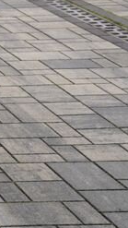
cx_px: -291
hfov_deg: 7.1
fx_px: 893
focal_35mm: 148
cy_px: -30
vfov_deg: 14.2
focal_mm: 34
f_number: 4.5
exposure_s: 1/125
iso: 100
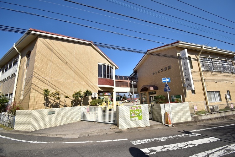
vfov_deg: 77.3
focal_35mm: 15
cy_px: 78
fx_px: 98
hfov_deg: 100.4
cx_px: 118
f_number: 4.5
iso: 160
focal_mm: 10
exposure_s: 1/1250
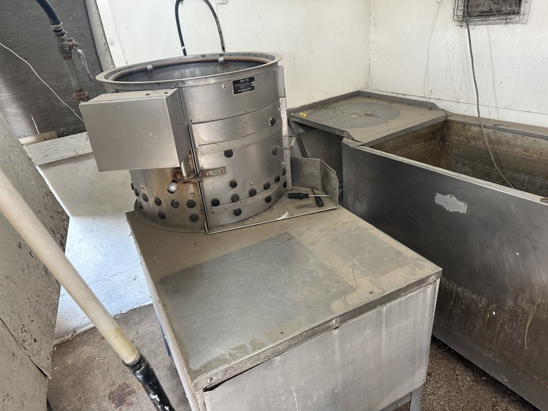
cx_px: 274
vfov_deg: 56.8
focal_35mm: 24
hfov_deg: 71.6
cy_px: 206
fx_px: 380
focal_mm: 6.86
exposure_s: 1/120
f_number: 1.78
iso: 200
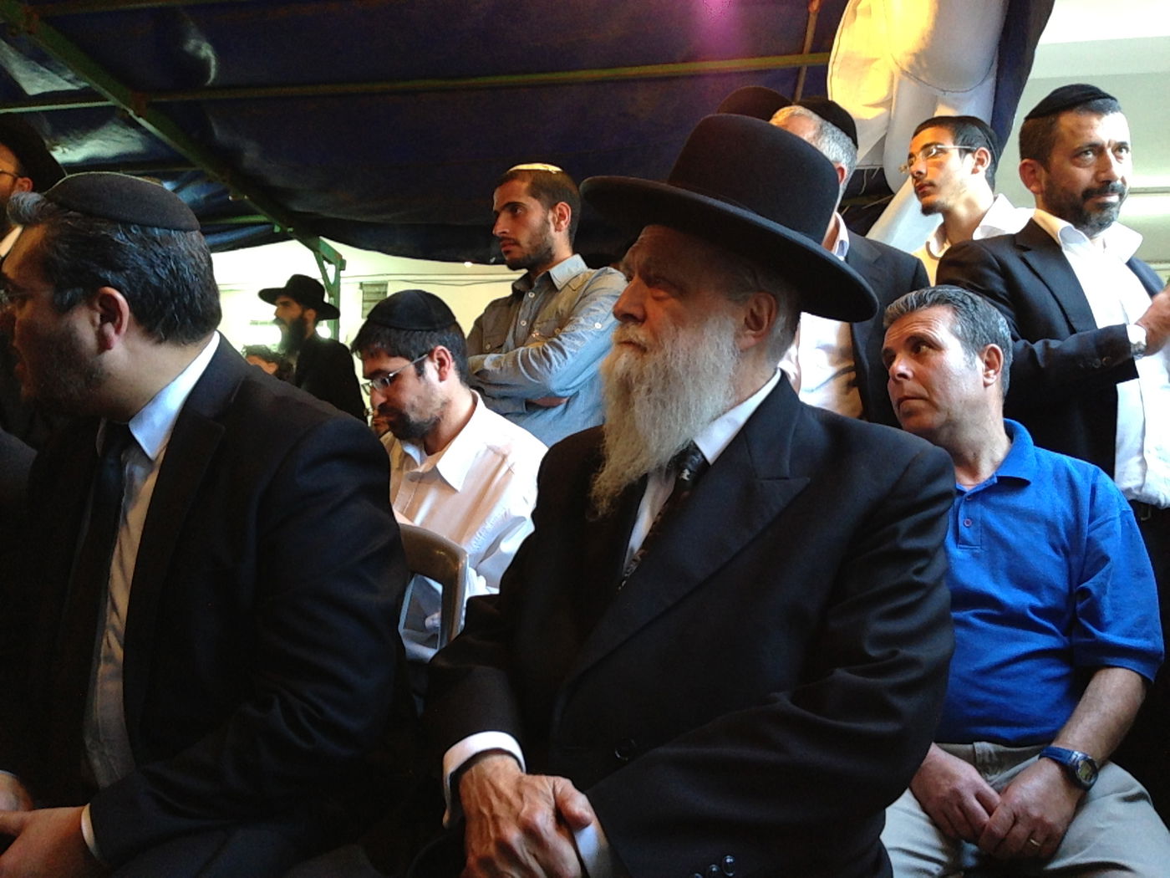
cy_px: 439
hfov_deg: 55.4
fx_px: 1115
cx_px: 585
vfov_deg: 42.9
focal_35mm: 33
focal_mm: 4.13
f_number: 2.4
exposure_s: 1/24
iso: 200
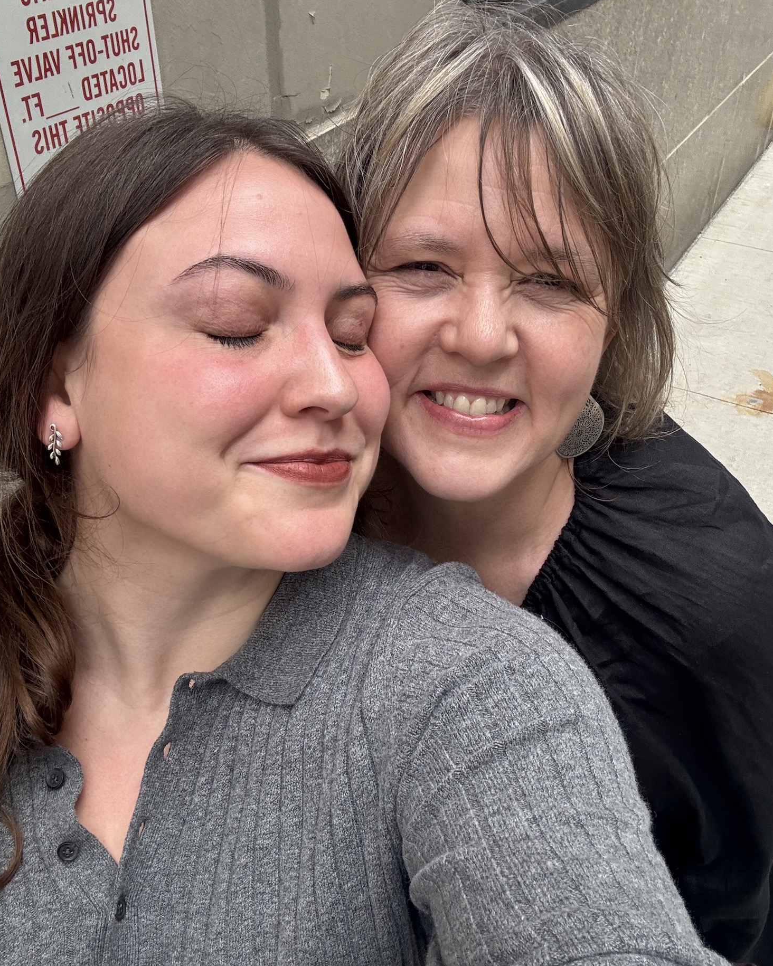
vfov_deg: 55.7
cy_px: 481
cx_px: 382
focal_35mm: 32
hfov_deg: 45.8
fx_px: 915
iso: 20
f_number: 1.9
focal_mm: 2.69
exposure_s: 1/163
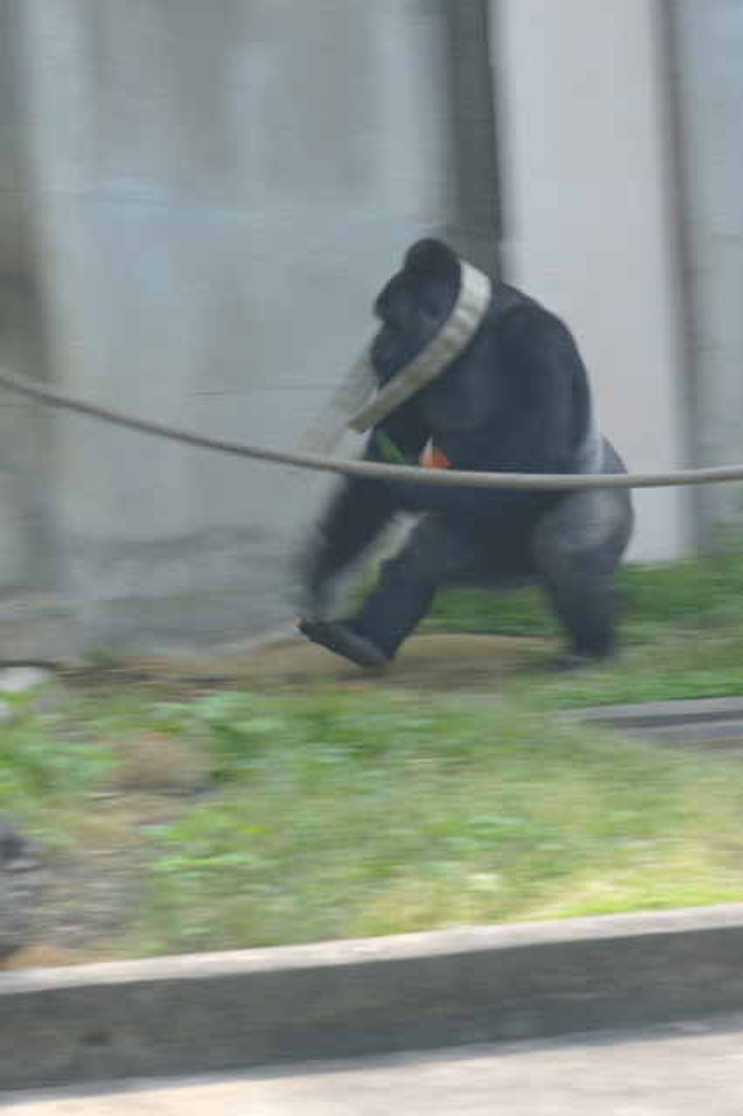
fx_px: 4648
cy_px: 558
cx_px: 372
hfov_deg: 9.1
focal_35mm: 150
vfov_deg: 13.7
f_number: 5
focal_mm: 100
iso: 100
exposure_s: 1/40
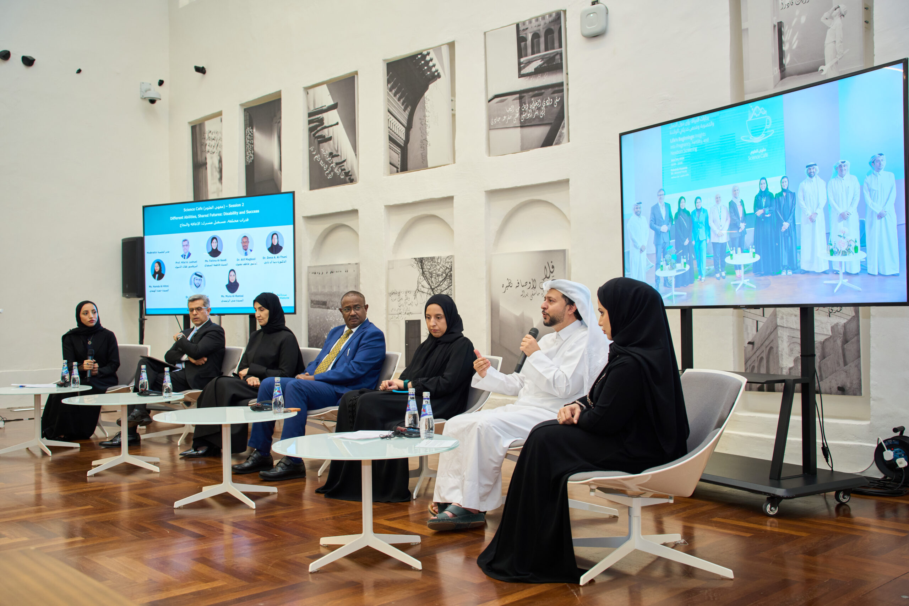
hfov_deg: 53.1
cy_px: 303
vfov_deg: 36.9
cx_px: 454
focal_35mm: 36
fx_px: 909
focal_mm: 36
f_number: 4
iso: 1000
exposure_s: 1/125
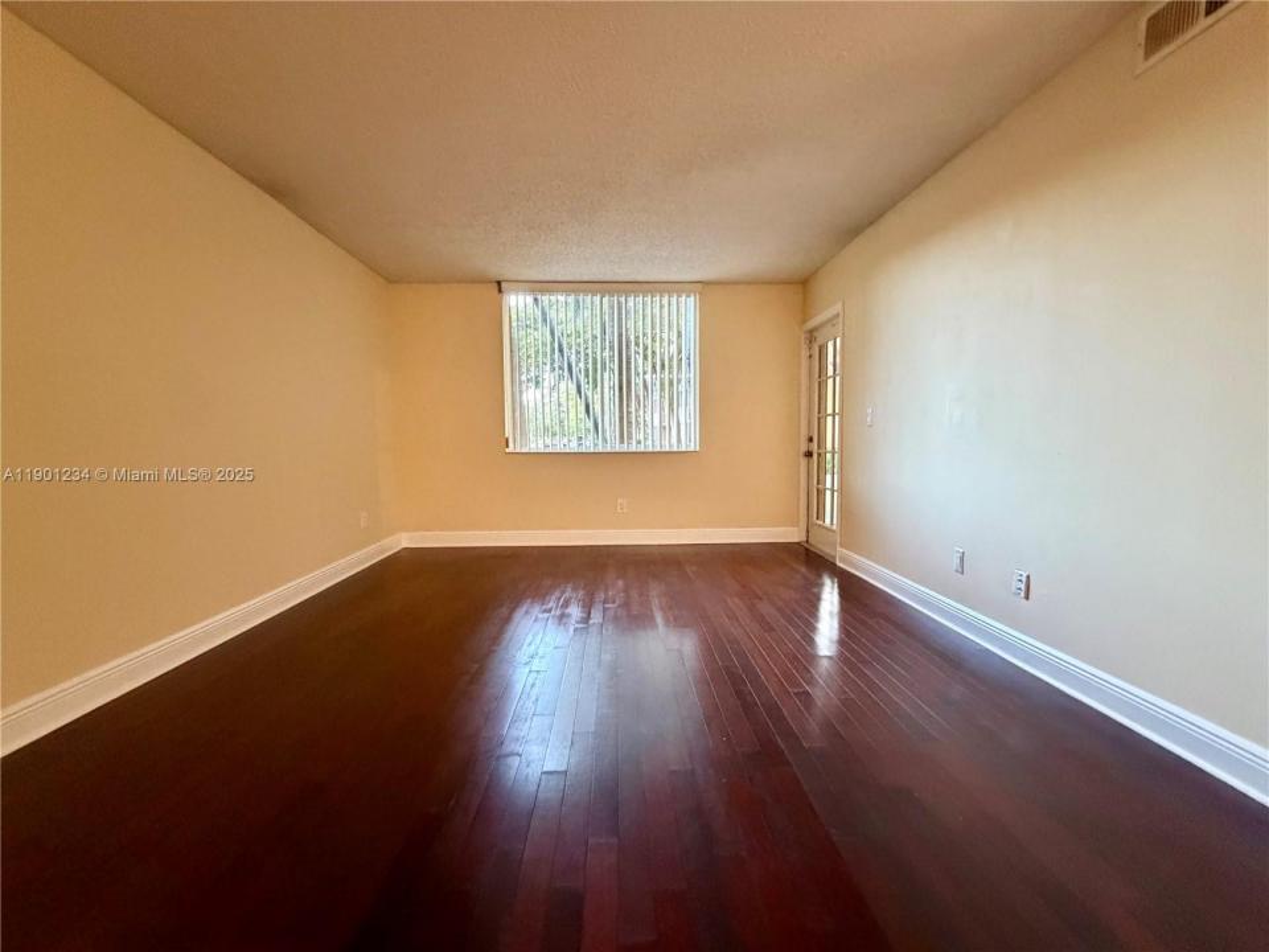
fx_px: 513
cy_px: 476
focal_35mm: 14
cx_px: 634
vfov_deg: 85.7
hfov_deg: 102.1
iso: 800
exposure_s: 1/60
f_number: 2.2
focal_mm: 2.22
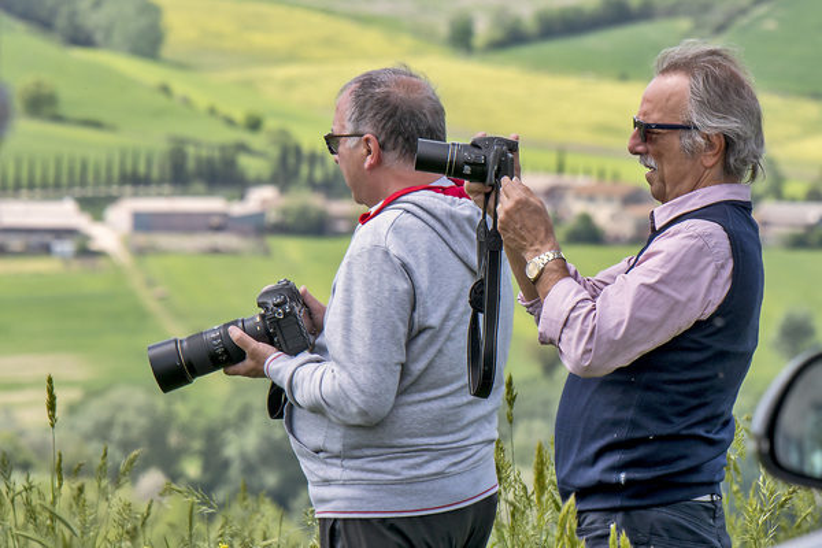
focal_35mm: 300
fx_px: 6849
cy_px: 274
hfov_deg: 6.9
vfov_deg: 4.6
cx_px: 411
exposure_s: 1/400
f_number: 9
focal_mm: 200
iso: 200
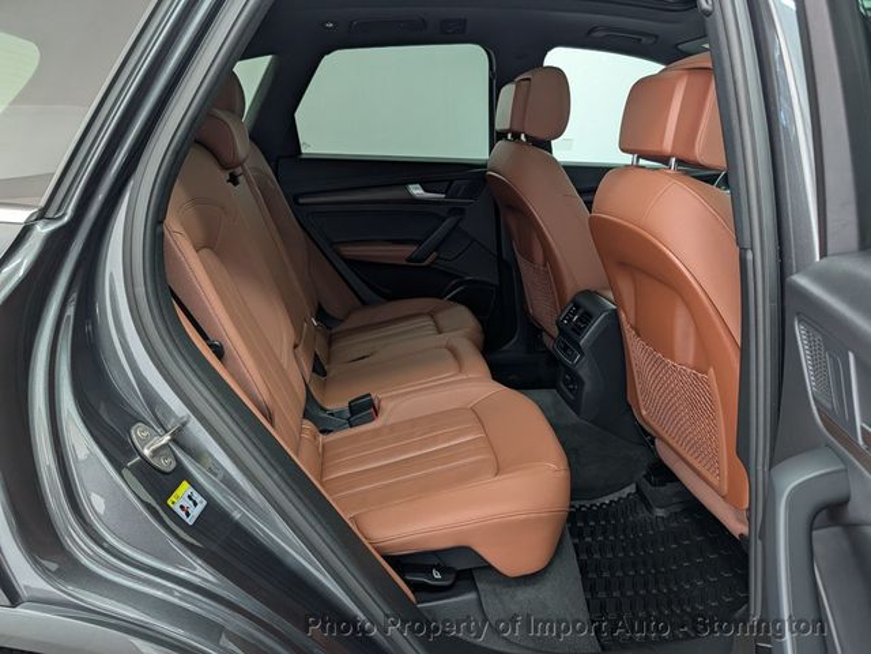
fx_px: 604
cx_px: 436
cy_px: 327
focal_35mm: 24
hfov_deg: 71.6
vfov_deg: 56.8
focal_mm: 6.9
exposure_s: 1/120
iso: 318
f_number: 1.68
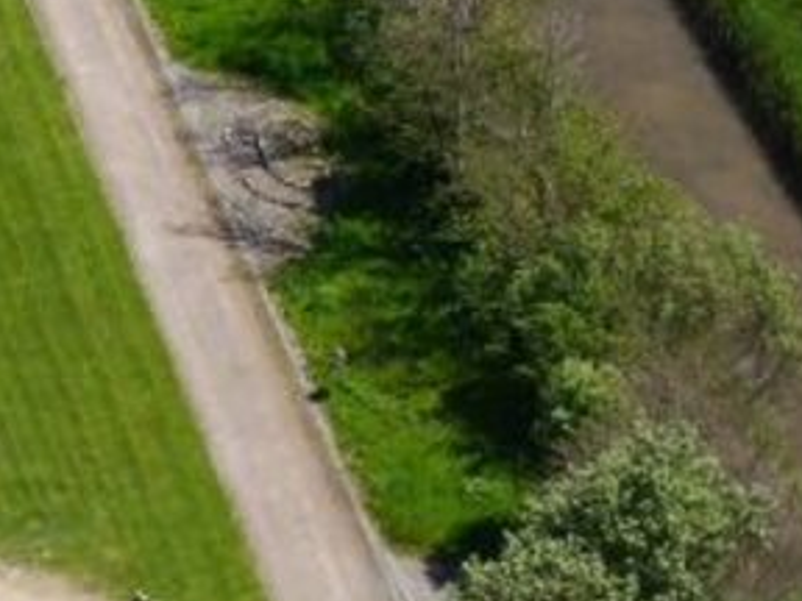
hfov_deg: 8.9
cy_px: 295
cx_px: -384
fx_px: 5028
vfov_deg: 6.8
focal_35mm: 217
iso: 160
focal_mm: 26
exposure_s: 1/320
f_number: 8
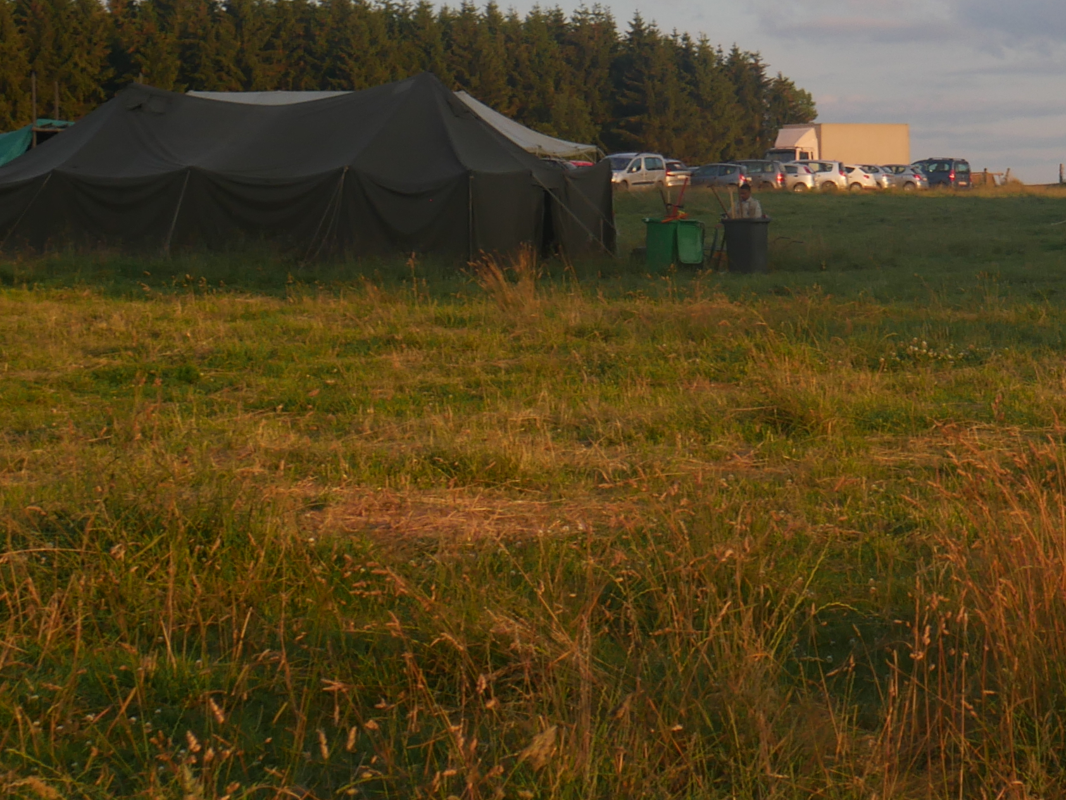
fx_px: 3696
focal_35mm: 120
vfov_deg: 12.0
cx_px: 1415
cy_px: -210
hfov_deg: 15.6
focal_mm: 22
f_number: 6.3
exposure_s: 1/200
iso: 200
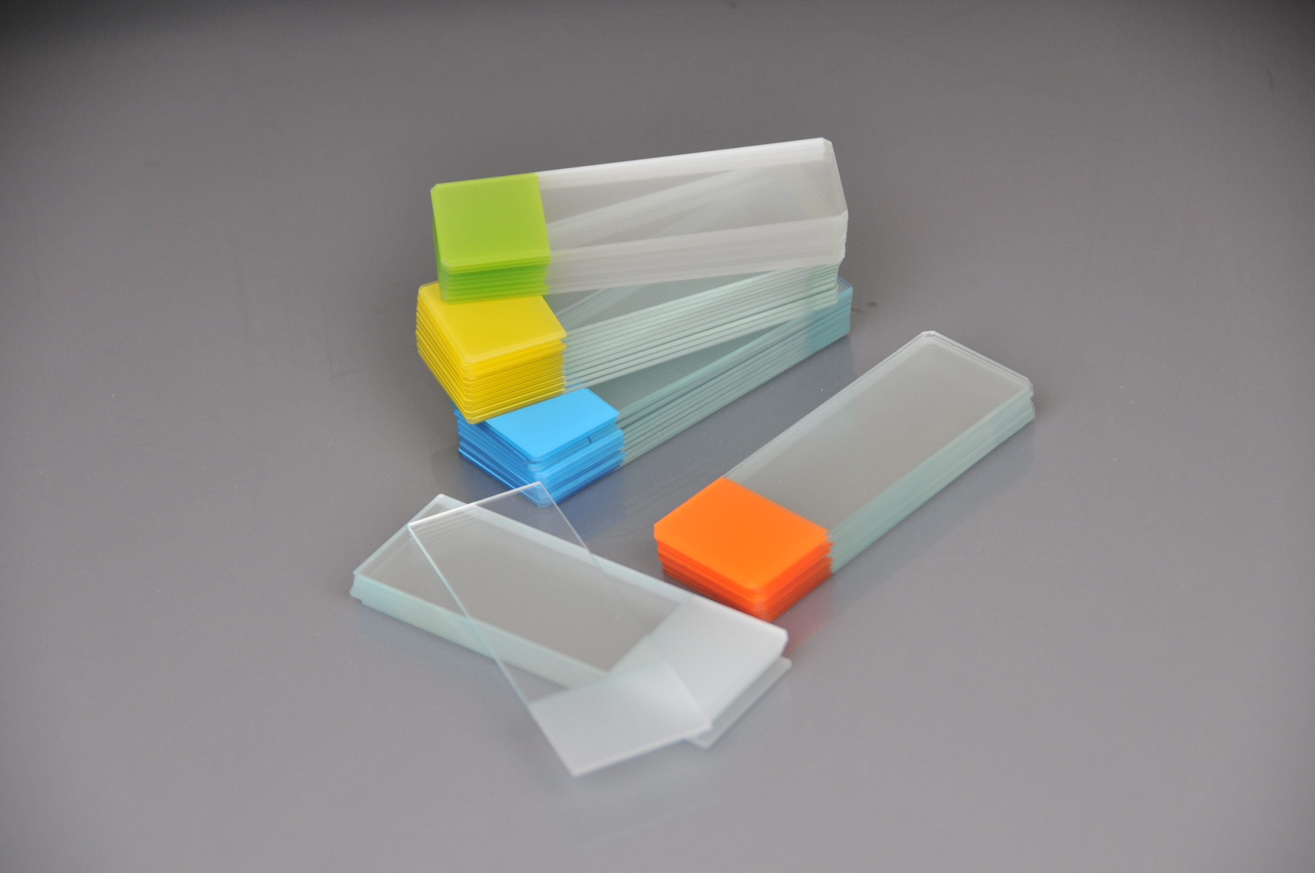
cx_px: 658
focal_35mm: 180
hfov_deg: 11.4
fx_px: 6567
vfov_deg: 7.6
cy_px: 436
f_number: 5.3
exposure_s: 1/200
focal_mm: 120
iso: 320
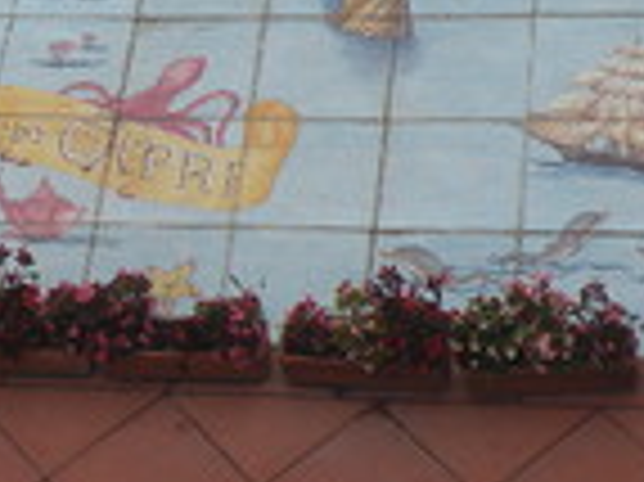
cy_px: -187
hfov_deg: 13.2
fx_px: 2733
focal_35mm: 147
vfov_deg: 9.8
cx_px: -81
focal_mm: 7.4
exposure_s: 1/140
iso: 64
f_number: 3.2
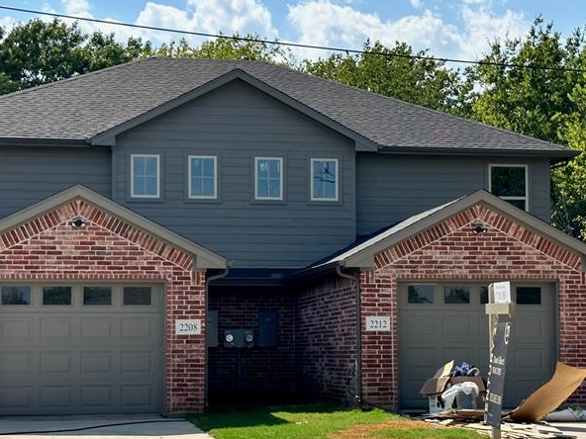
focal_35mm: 83
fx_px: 1405
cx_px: 345
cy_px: 263
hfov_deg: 23.5
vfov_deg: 17.8
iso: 64
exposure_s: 1/4785
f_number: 1.78
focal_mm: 6.86
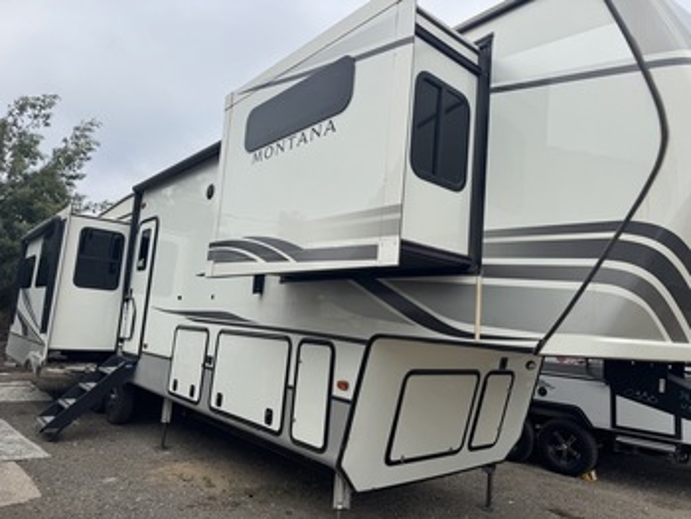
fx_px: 479
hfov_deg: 71.6
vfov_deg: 56.9
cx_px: 346
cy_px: 260
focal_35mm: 24
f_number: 1.78
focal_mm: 6.76
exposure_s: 1/5348
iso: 80
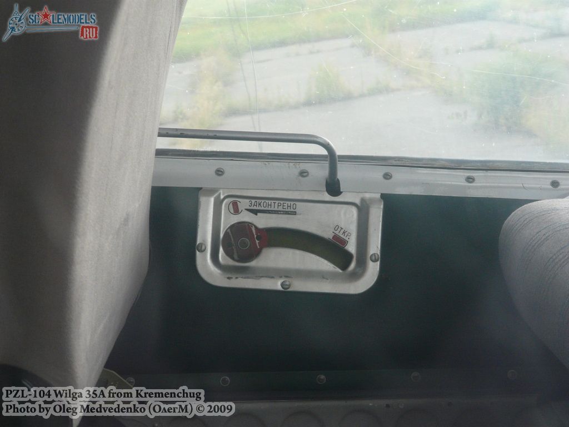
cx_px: 284
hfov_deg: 26.0
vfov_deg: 19.6
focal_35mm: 75
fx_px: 1233
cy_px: 214
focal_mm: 12.3
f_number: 3.2
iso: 200
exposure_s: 1/320
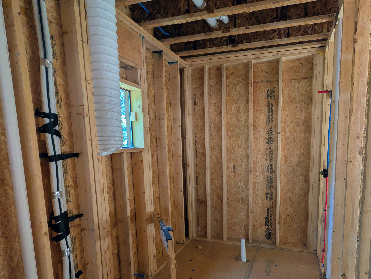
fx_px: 215
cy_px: 175
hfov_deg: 80.5
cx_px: 227
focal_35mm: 20
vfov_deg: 65.1
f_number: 1.7
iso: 78
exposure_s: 1/120
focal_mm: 2.02
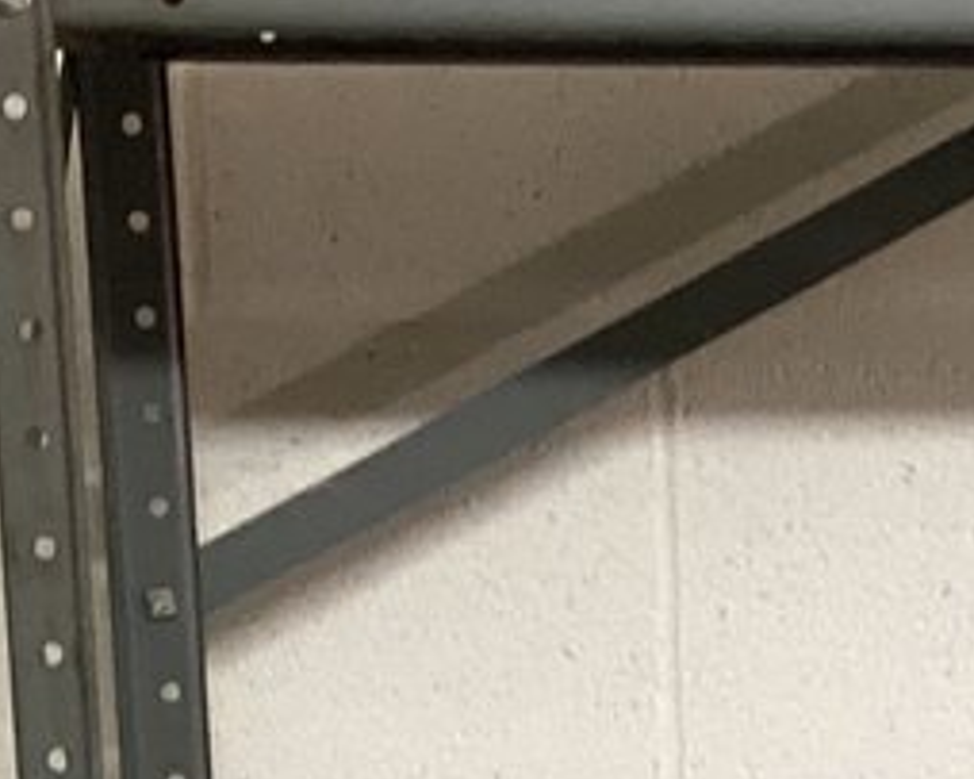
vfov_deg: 8.1
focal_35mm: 180
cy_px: 1713
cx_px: 1091
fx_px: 5187
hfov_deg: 10.6
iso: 320
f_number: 2.4
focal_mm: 3.3
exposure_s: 1/40
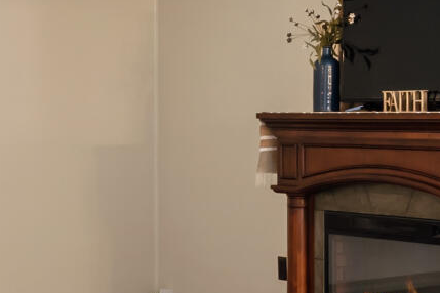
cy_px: 111
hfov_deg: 18.2
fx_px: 1369
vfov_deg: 12.2
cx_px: 317
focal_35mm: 112
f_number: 9
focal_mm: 16
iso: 320
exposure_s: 1/3
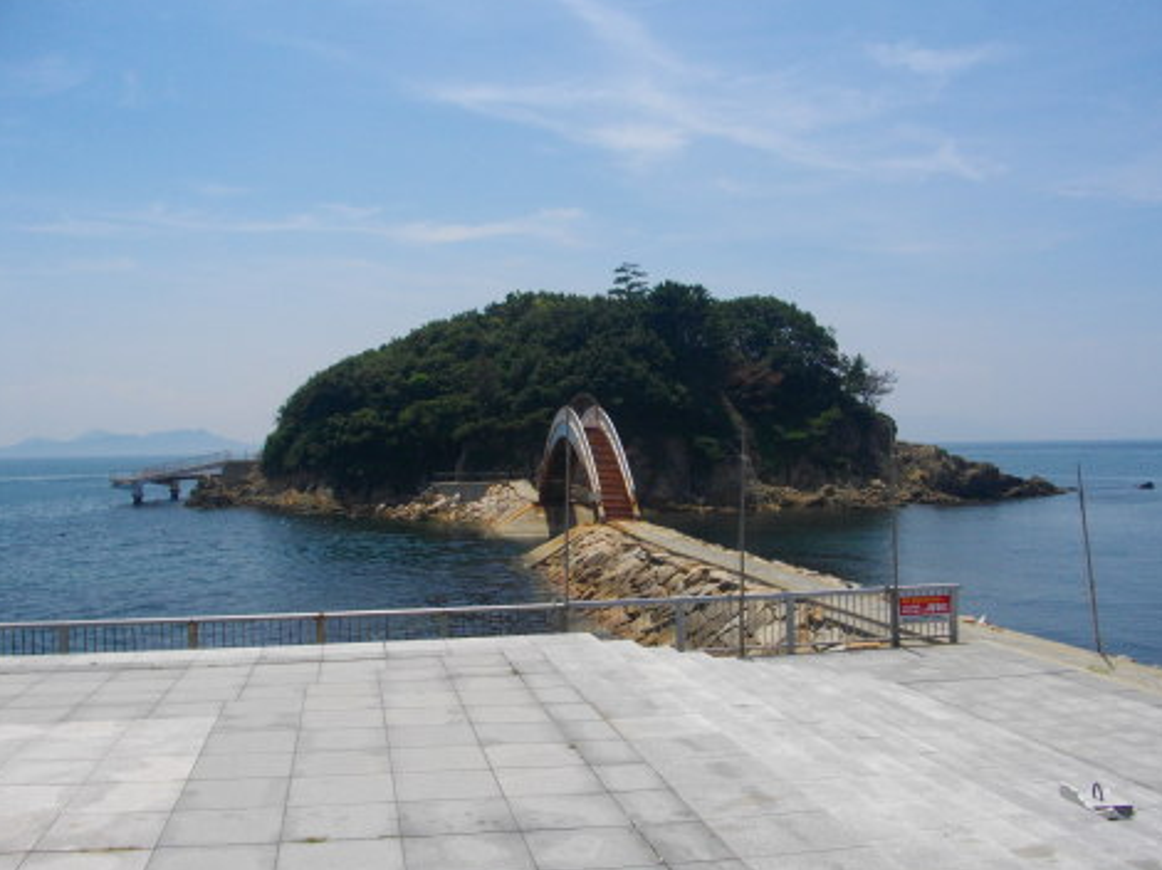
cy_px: 414
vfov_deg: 42.9
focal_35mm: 33
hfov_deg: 55.4
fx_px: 1107
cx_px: 608
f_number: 8.8
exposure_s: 1/320
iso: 100
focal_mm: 5.7
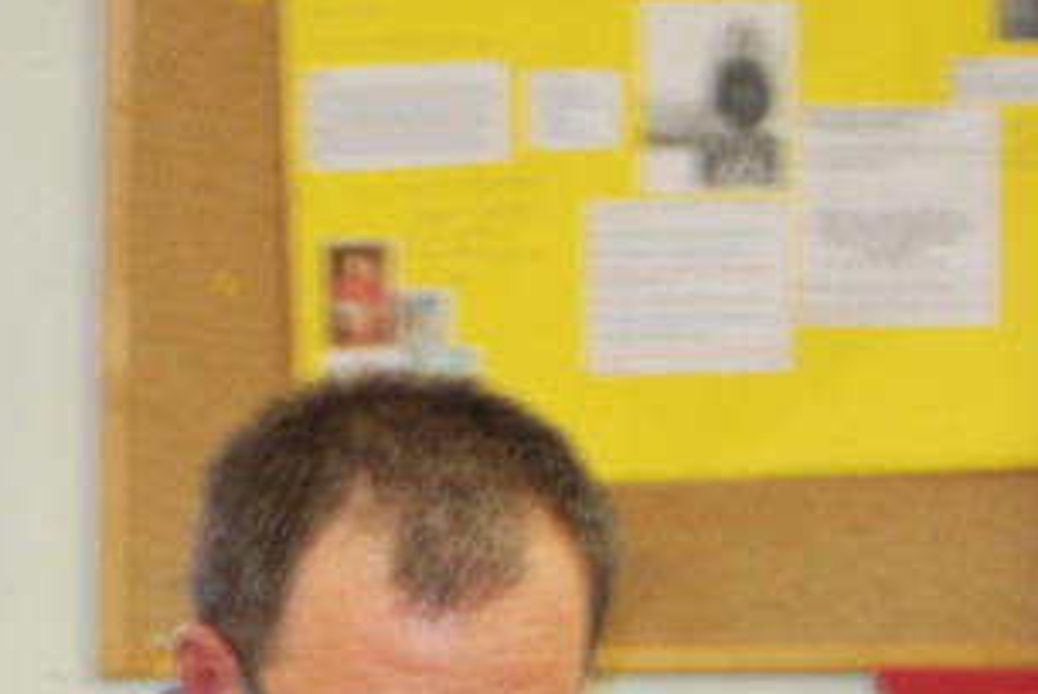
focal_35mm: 277
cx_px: 558
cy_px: 944
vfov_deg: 5.0
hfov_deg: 7.4
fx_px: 7985
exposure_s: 1/5
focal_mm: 55
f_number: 4
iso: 200
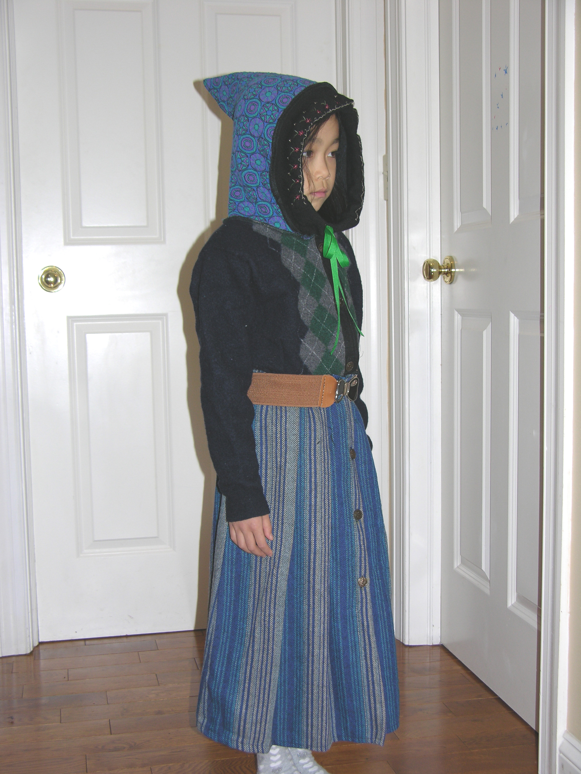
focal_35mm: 50
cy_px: 387
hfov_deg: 29.1
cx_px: 290
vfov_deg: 38.2
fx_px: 1119
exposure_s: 1/60.1
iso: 50
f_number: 3
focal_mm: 12.7
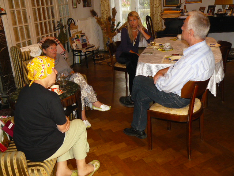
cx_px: 117
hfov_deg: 51.4
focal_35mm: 36
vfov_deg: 39.7
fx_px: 243
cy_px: 88
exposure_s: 1/30
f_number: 2.8
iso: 200
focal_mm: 6
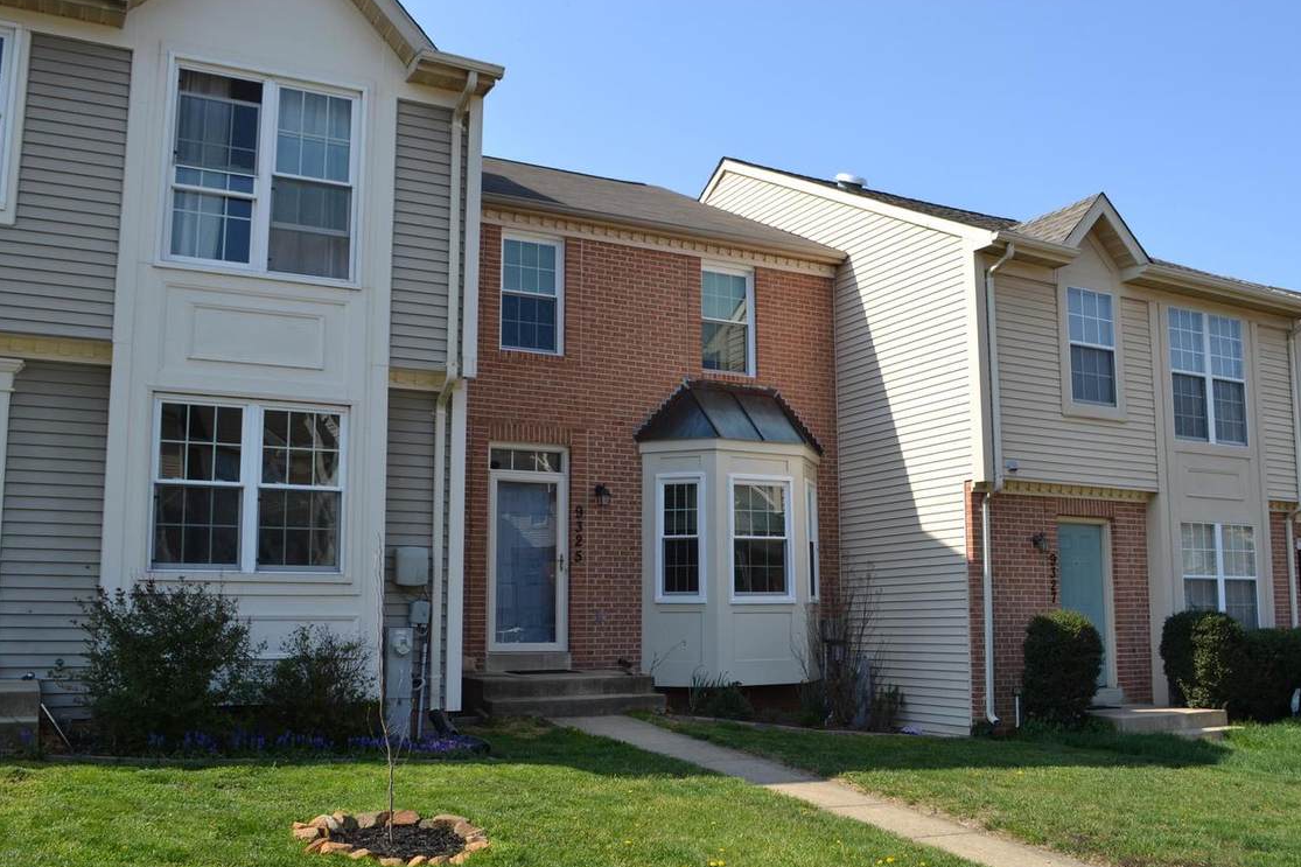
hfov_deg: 60.3
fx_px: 1120
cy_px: 449
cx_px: 670
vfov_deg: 42.3
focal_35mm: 31
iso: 100
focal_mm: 18
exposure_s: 1/200
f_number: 7.1
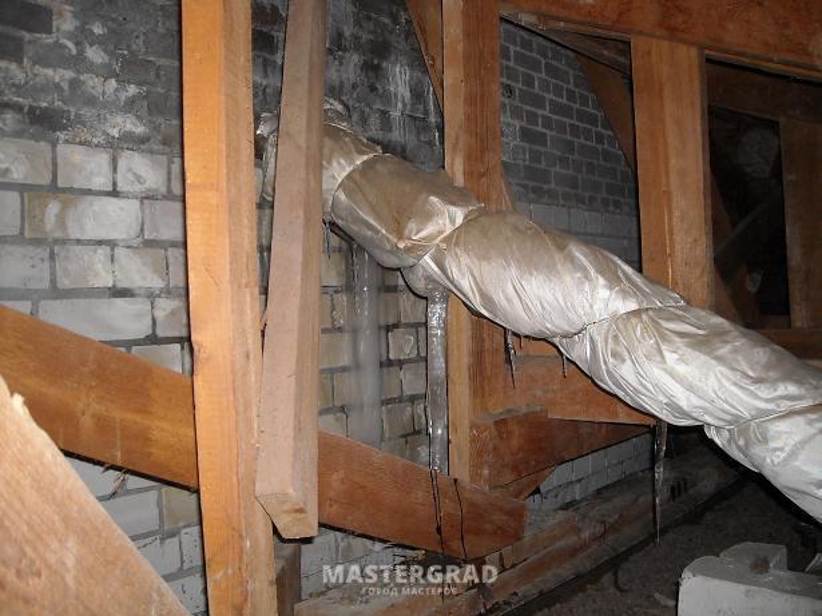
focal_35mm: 35
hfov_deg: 52.6
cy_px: 308
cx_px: 411
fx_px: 831
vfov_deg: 40.7
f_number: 2.8
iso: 200
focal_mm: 5.7
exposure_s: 1/60
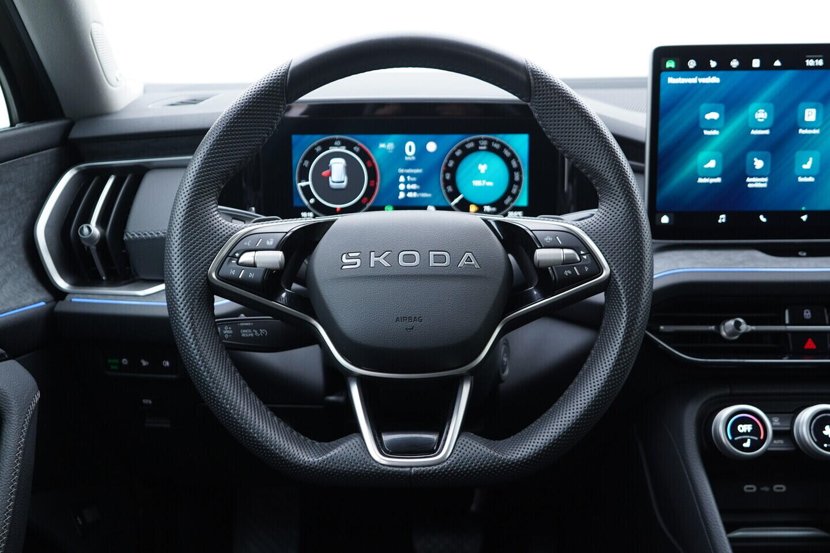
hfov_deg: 53.1
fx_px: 830
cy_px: 276
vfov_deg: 36.9
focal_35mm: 36
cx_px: 415
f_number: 2.8
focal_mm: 24
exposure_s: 1/40
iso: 250
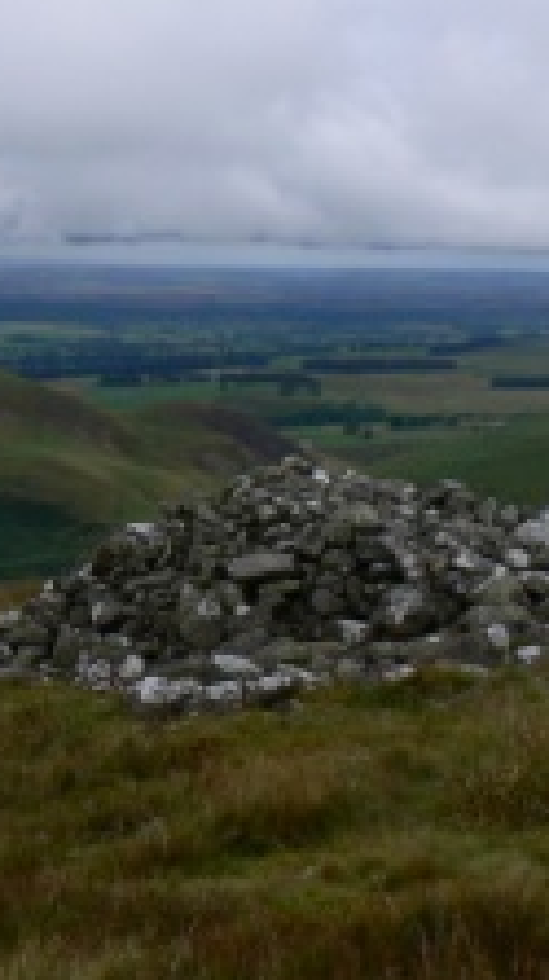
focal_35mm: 76
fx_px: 1972
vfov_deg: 27.8
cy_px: 356
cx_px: -66
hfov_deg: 15.4
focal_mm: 6
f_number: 8
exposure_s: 1/400
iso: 80
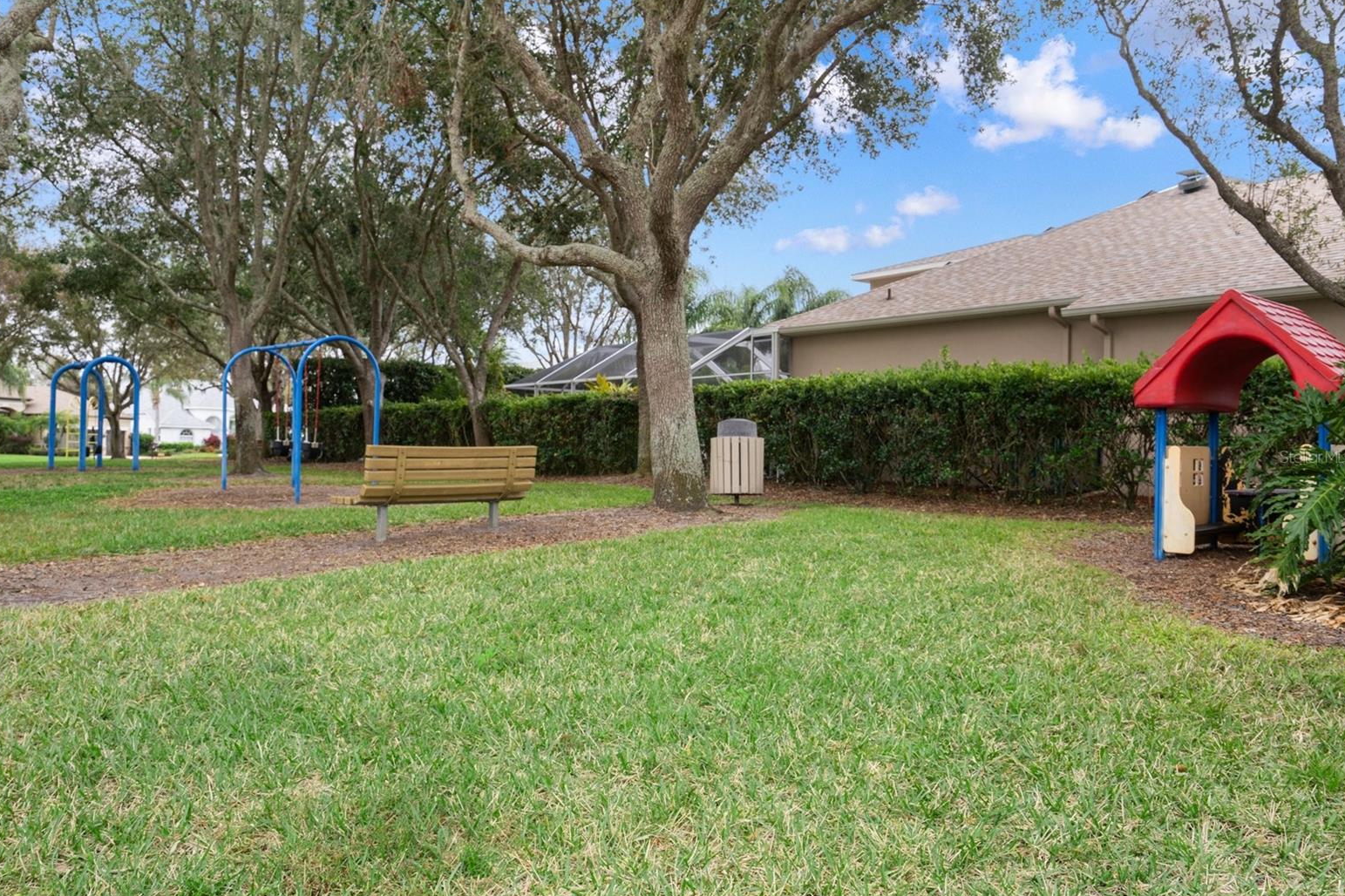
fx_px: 1046
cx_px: 660
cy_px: 457
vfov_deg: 46.4
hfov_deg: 65.5
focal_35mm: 28
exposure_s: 1/15
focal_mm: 27
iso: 320
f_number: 8
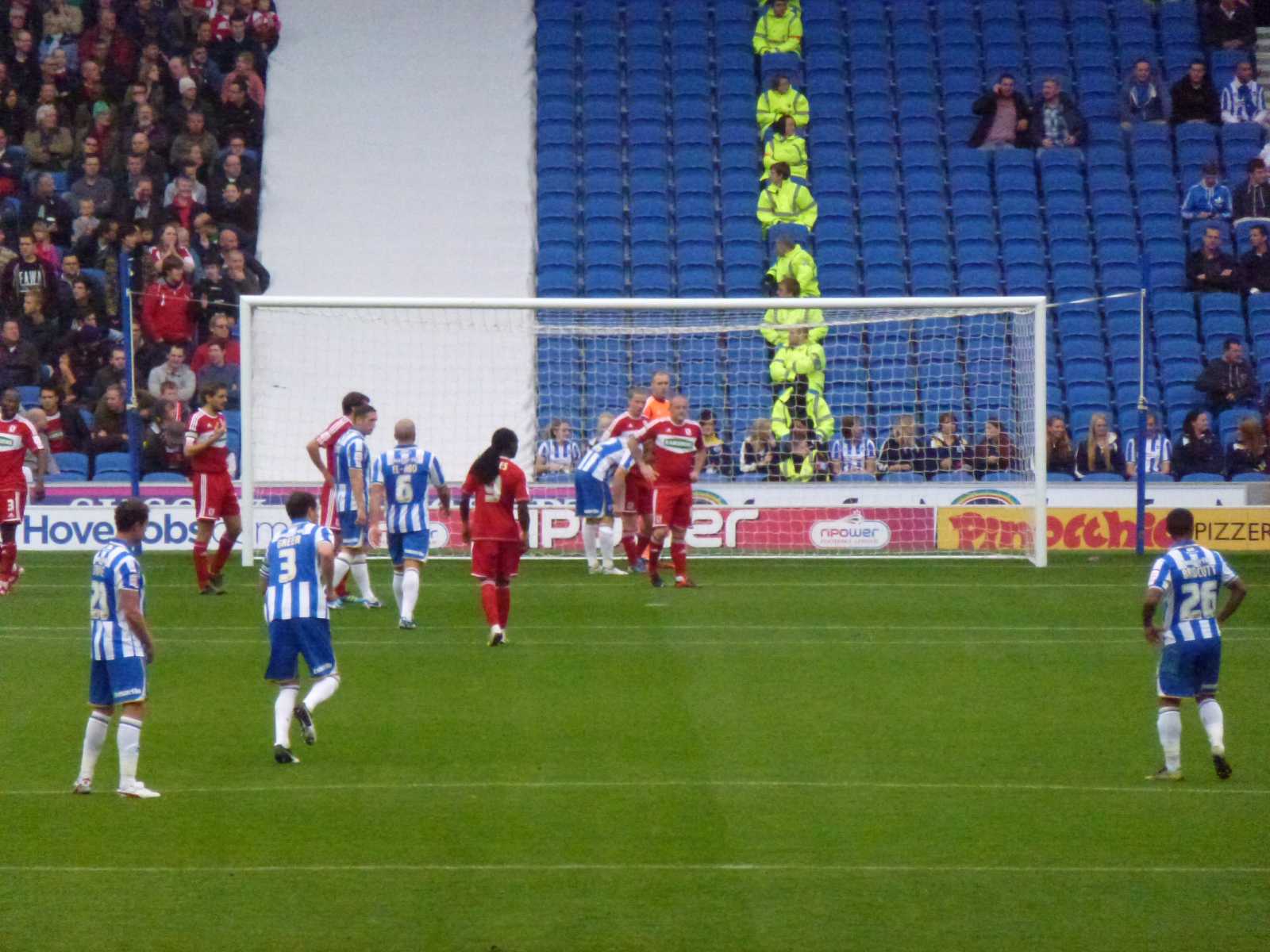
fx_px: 14088
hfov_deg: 5.2
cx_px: 635
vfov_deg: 3.9
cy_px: 476
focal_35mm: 384
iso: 1600
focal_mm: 68.8
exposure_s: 1/800
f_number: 5.9
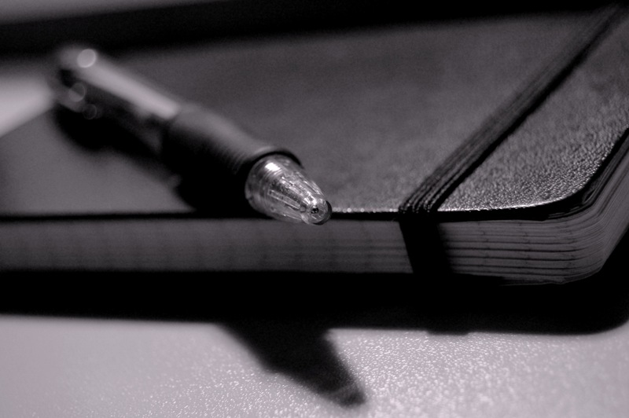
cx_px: 314
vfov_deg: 16.5
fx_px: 1440
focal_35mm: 82
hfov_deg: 24.6
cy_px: 209
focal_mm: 55
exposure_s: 1/50
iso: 400
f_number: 5.6
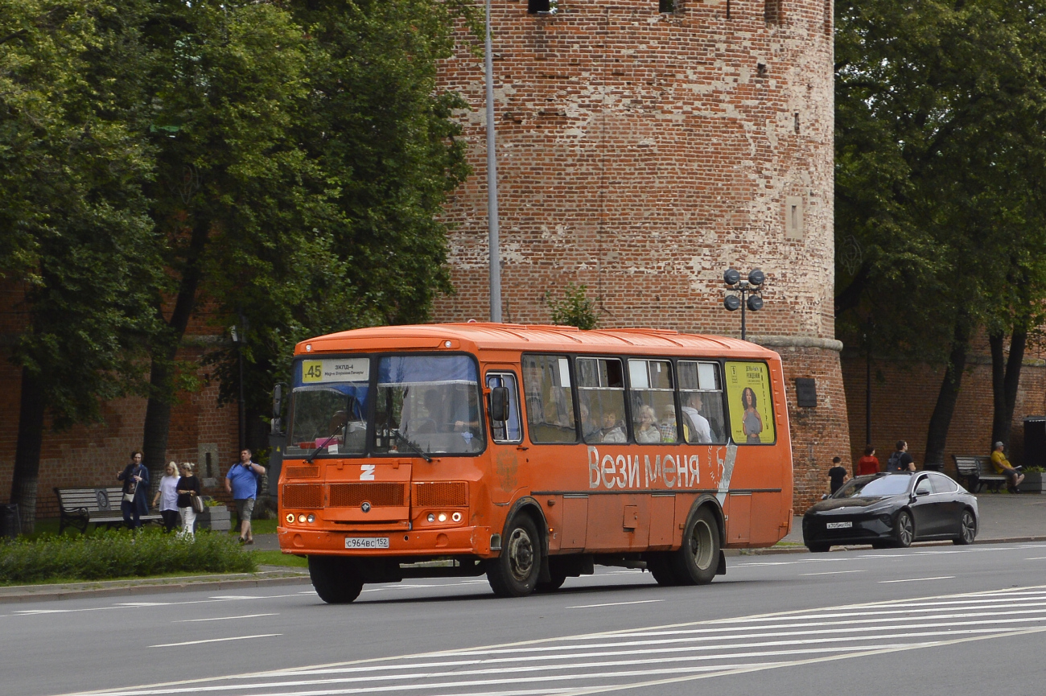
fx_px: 2395
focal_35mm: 82
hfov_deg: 24.6
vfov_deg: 16.5
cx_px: 523
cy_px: 348
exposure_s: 1/400
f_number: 5.6
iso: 200
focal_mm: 55
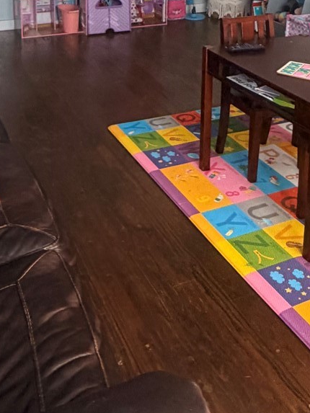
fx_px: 597
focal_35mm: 50
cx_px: 167
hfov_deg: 29.1
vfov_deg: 34.2
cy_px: -14
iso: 320
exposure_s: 1/108
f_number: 2.2
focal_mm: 2.22
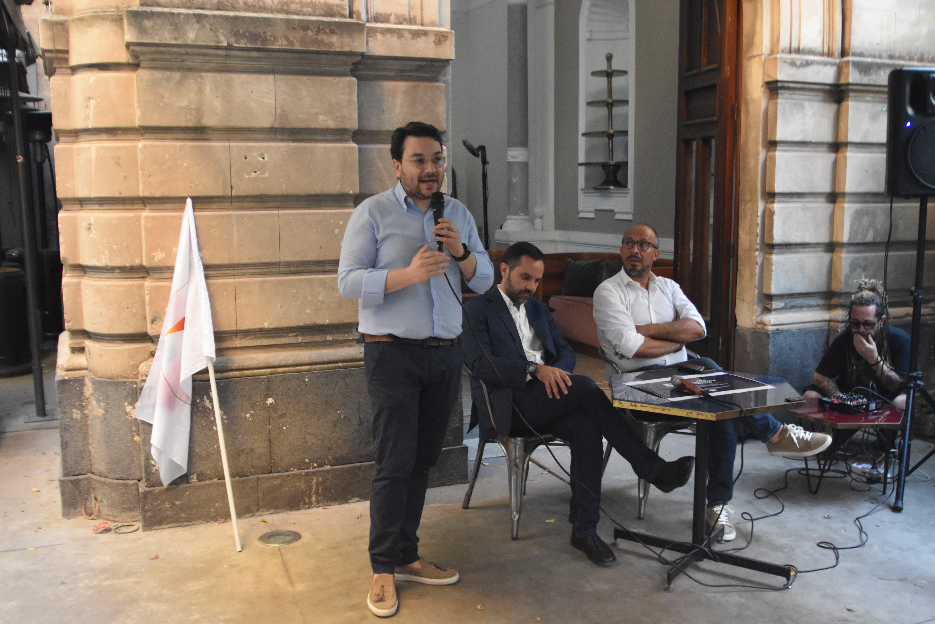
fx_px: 935
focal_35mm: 36
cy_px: 312
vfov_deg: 36.9
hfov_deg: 53.1
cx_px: 468
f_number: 4.5
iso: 2800
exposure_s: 1/60
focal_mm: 24
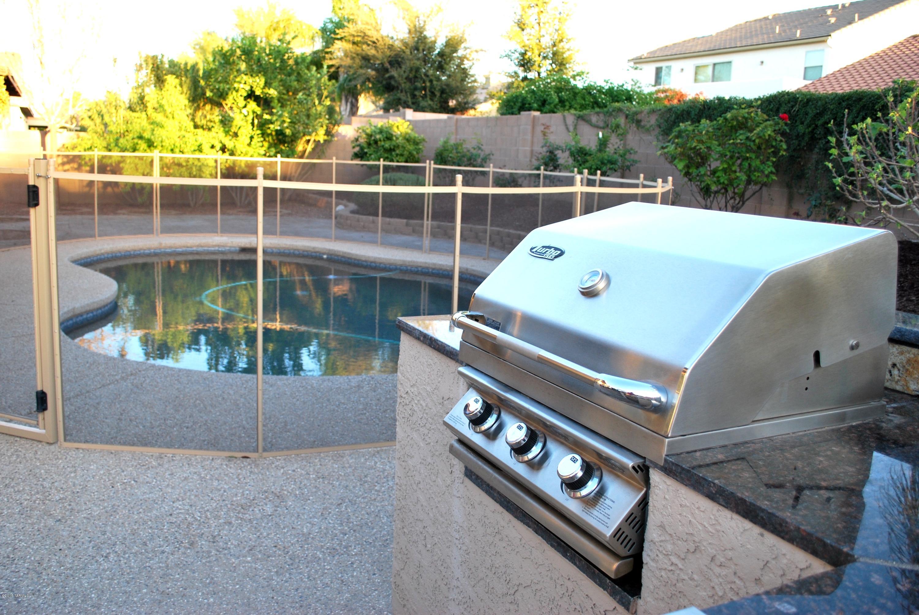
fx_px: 767
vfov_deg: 43.7
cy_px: 308
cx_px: 460
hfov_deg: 61.9
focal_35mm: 30
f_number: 4.5
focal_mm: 20
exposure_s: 1/80
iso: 200
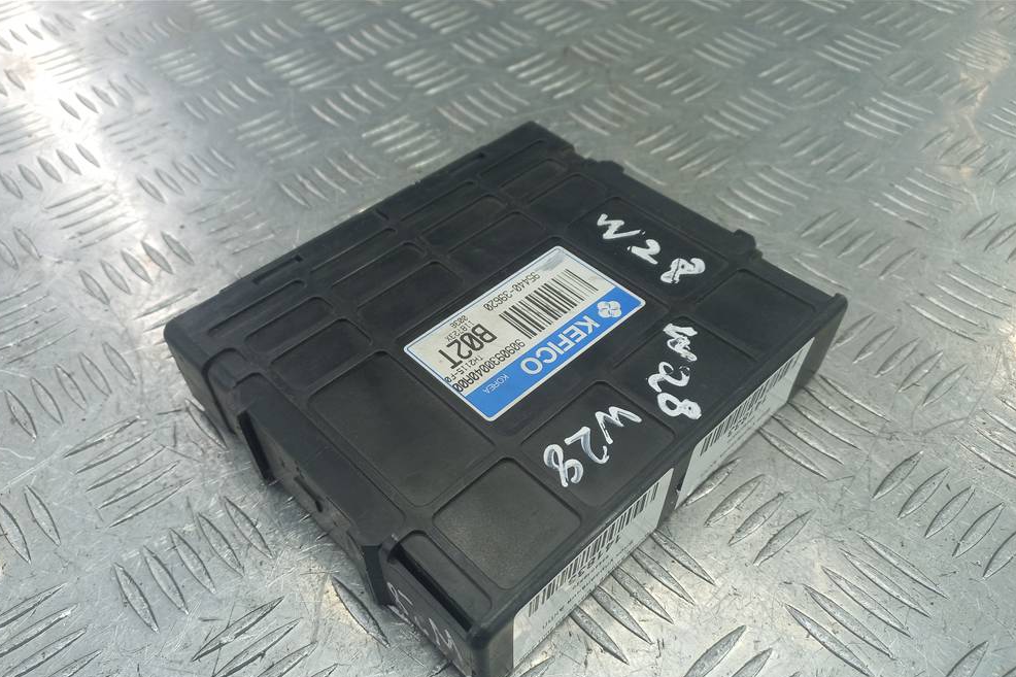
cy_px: 395
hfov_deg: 67.4
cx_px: 498
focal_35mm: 27
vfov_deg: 47.7
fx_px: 762
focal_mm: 4.6
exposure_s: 1/50
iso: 50
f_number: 1.8
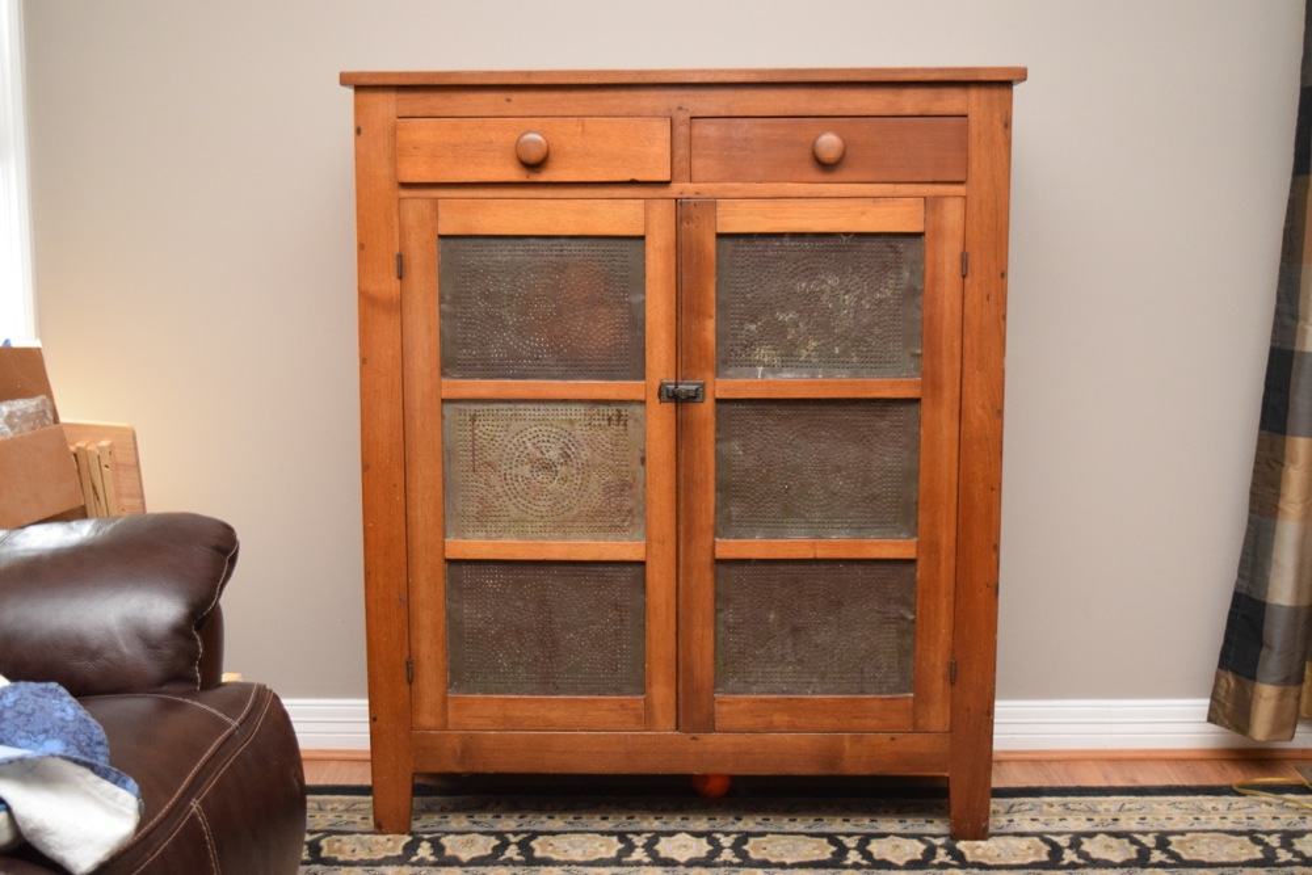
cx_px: 656
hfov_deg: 45.0
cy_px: 438
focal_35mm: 44
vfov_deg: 30.9
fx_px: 1585
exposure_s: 1/60
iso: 3200
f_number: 4.2
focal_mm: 29
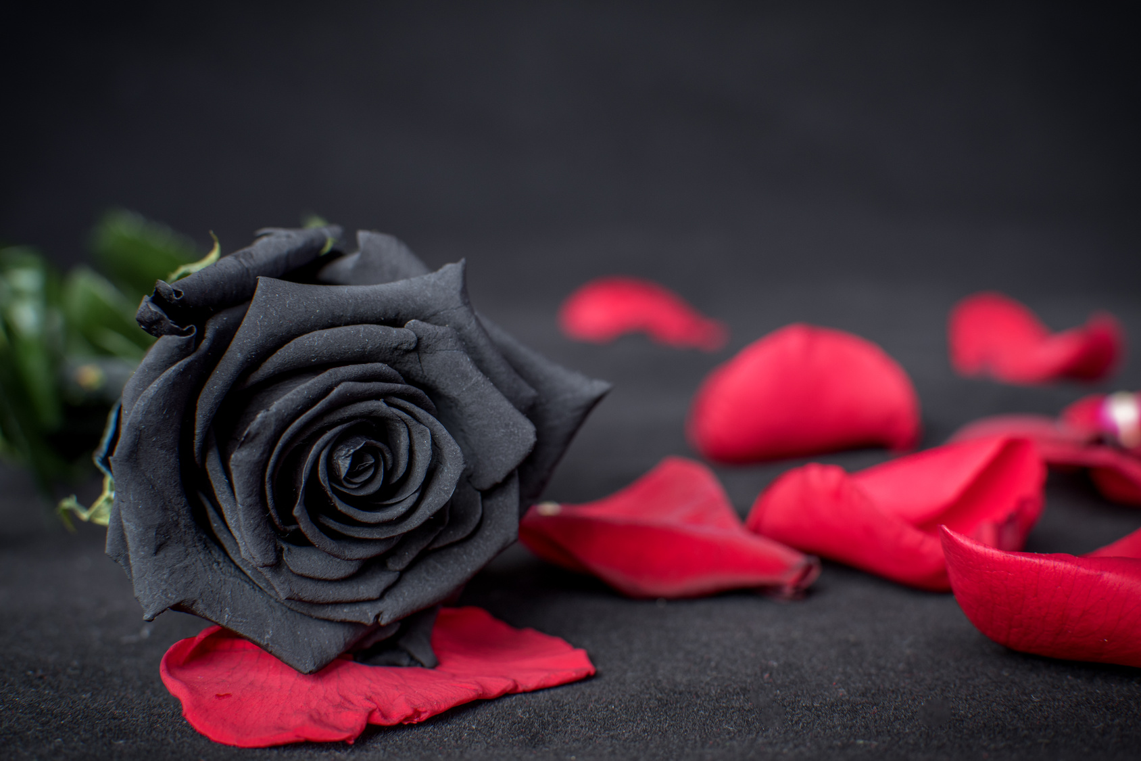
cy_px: 380
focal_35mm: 52
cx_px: 570
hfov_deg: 37.9
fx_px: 1664
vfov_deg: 25.7
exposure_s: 1/1.67
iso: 200
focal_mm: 35
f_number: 5.6
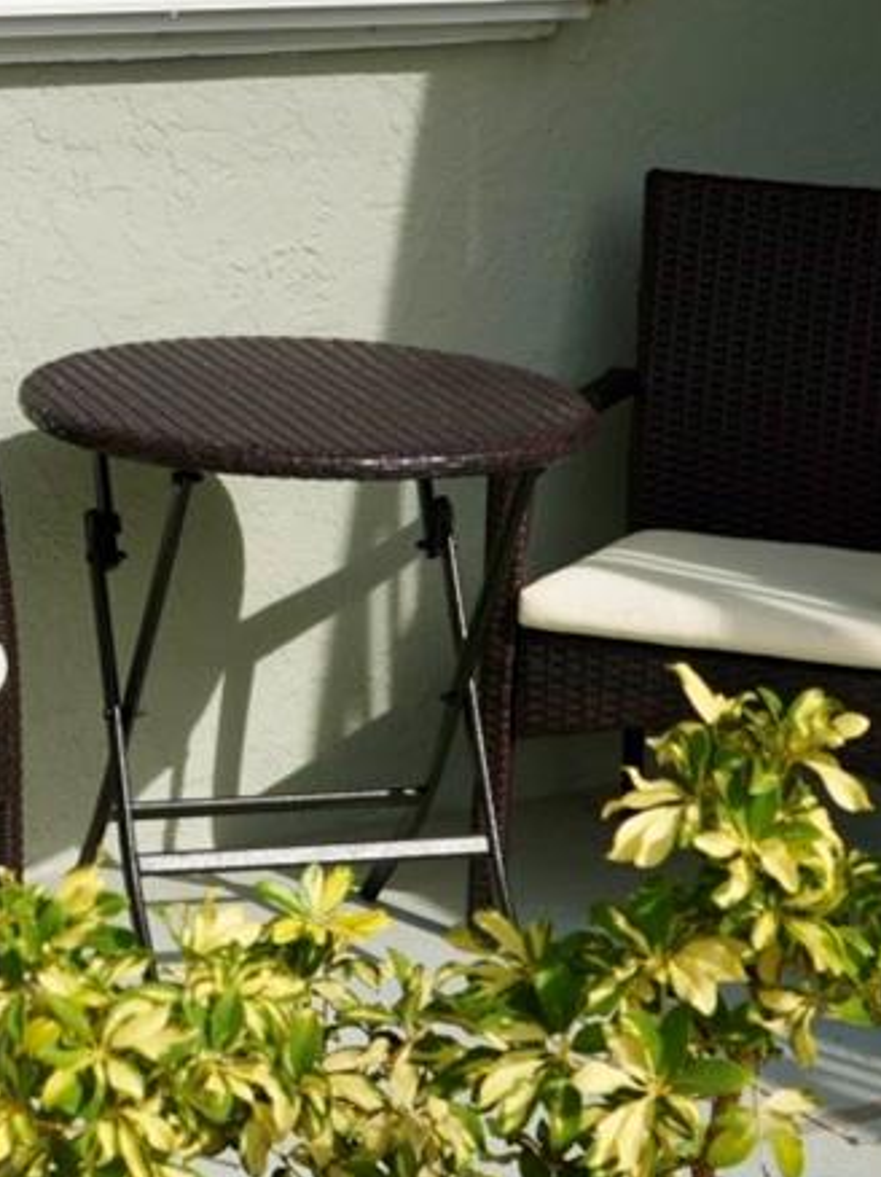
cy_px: 211
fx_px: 3465
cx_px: -75
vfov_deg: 19.1
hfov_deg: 14.2
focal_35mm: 102
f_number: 4.5
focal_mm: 29
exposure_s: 1/1000
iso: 100
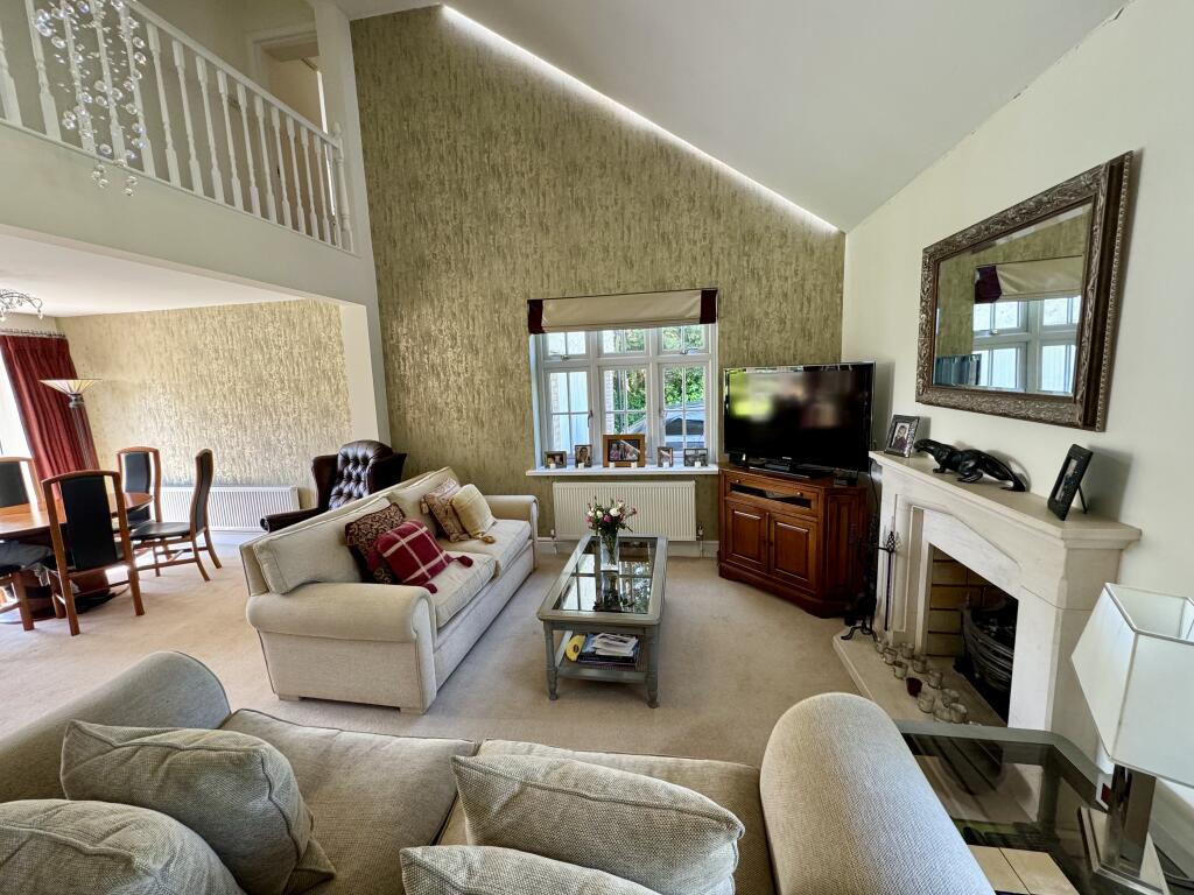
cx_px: 597
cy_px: 448
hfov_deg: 102.1
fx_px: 483
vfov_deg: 85.7
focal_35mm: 14
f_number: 2.2
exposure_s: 1/99
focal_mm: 2.22
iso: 200
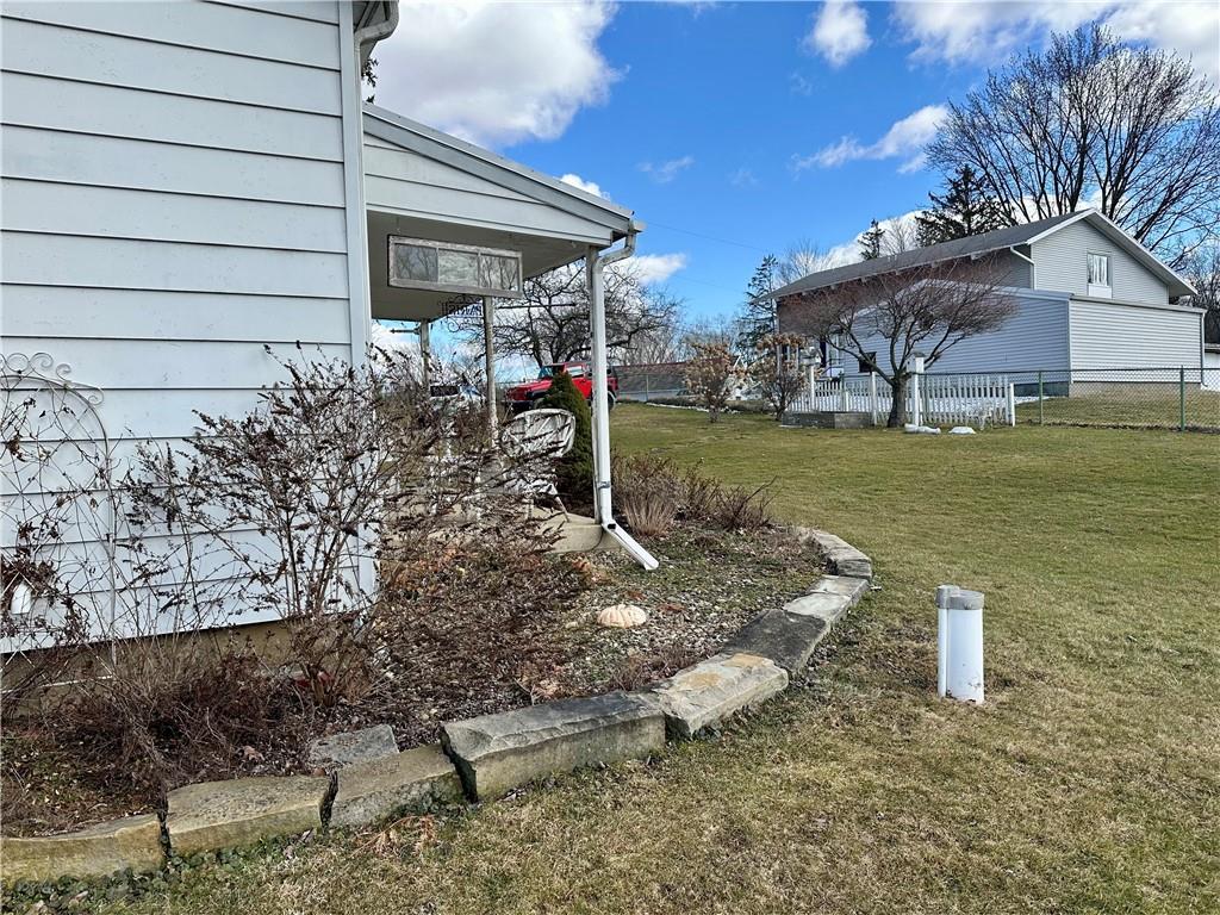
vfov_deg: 56.8
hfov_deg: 71.6
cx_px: 610
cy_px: 458
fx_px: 846
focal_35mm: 24
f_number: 1.78
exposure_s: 1/2252
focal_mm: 6.86
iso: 80
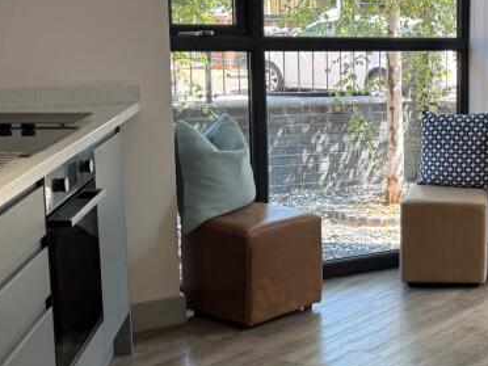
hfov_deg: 26.3
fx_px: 930
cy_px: 174
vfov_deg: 22.3
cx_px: 579
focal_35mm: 66
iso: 50
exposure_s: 1/138
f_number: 1.78
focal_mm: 6.76
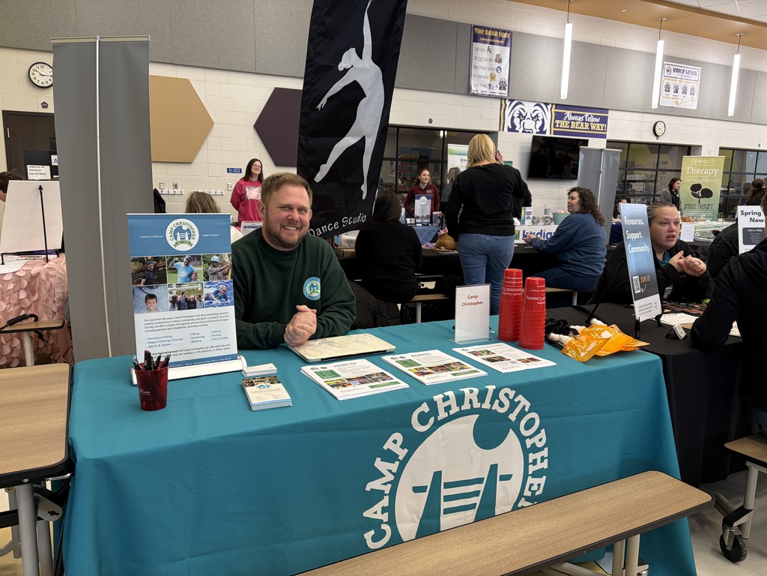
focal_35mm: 26
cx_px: 384
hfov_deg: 67.3
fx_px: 576
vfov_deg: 53.1
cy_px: 288
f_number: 1.6
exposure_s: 1/60
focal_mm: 5.96
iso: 64
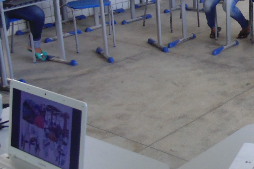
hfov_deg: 26.6
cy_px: 28
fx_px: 494
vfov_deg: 19.2
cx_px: 277
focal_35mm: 70
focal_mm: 4.5
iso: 250
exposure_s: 1/30
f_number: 3.1
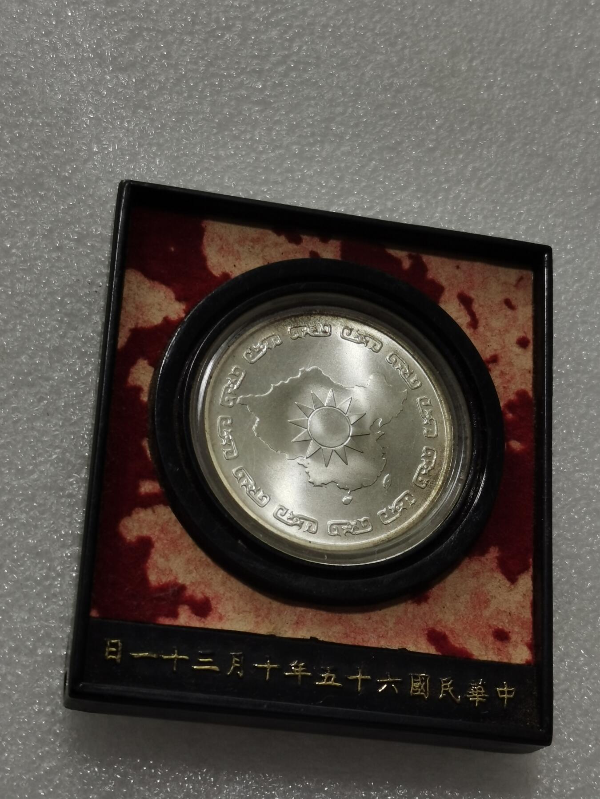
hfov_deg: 20.7
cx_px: 300
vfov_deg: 27.4
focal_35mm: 71
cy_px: 400
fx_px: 1641
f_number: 1.8
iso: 50
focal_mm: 5.58
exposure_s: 1/261
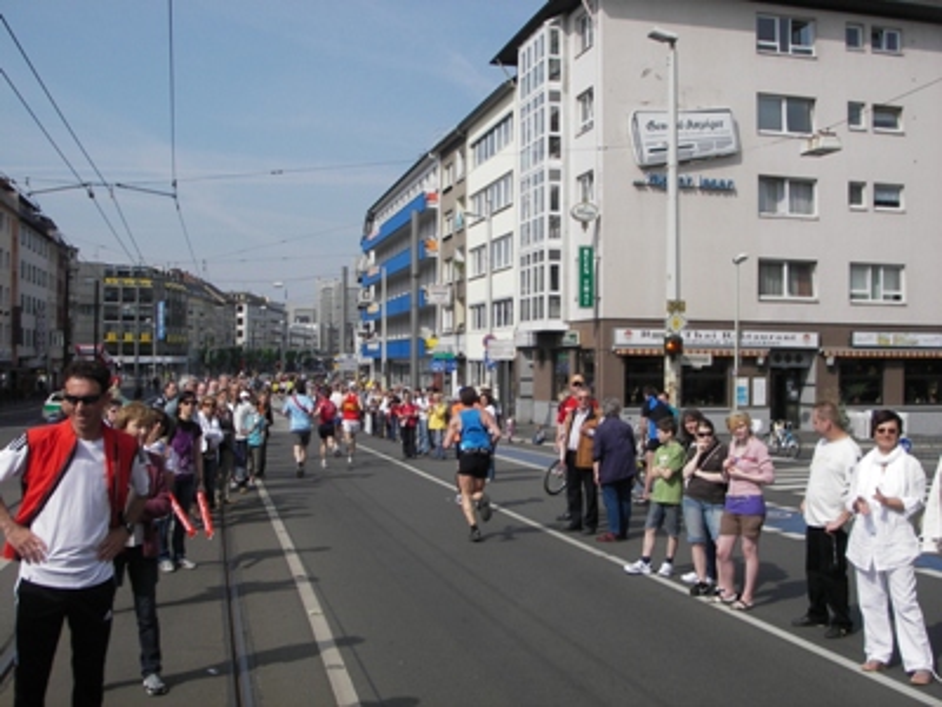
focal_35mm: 38
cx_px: 471
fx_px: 1034
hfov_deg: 49.0
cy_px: 354
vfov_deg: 37.7
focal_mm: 6.3
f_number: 6.6
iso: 50
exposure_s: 1/250
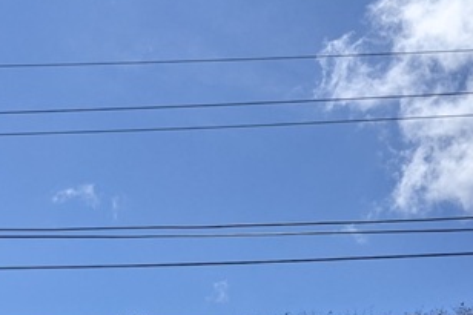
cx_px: 178
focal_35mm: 73
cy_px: 450
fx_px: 959
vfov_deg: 17.1
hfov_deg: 27.6
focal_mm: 4.38
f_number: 1.73
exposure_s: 1/11765
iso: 79
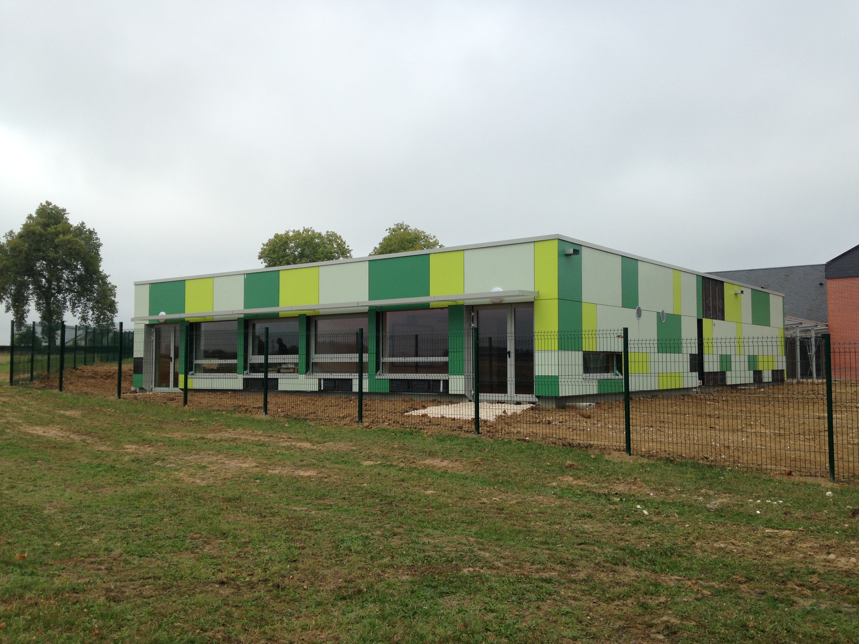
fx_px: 819
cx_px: 430
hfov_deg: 55.4
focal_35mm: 33
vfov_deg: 42.9
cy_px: 322
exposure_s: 1/713
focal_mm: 4.12
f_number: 2.4
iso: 50
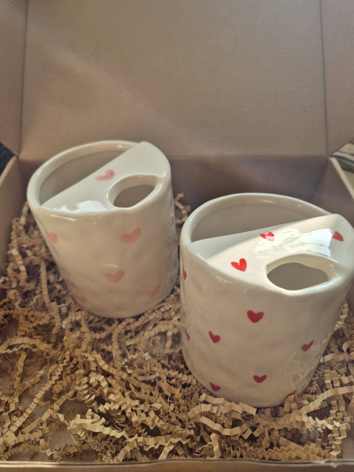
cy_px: 236
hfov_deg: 58.9
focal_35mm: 23
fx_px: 314
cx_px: 177
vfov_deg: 73.9
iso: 25
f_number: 1.8
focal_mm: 5.4
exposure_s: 1/283
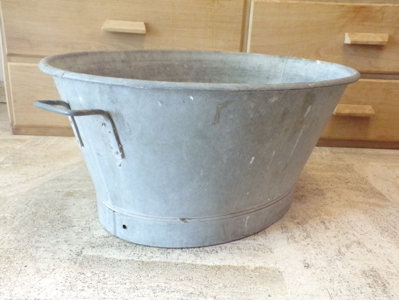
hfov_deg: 56.8
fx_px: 369
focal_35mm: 32
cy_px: 150
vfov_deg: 44.2
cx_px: 200
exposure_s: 1/15
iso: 800
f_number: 3.2
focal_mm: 5.8
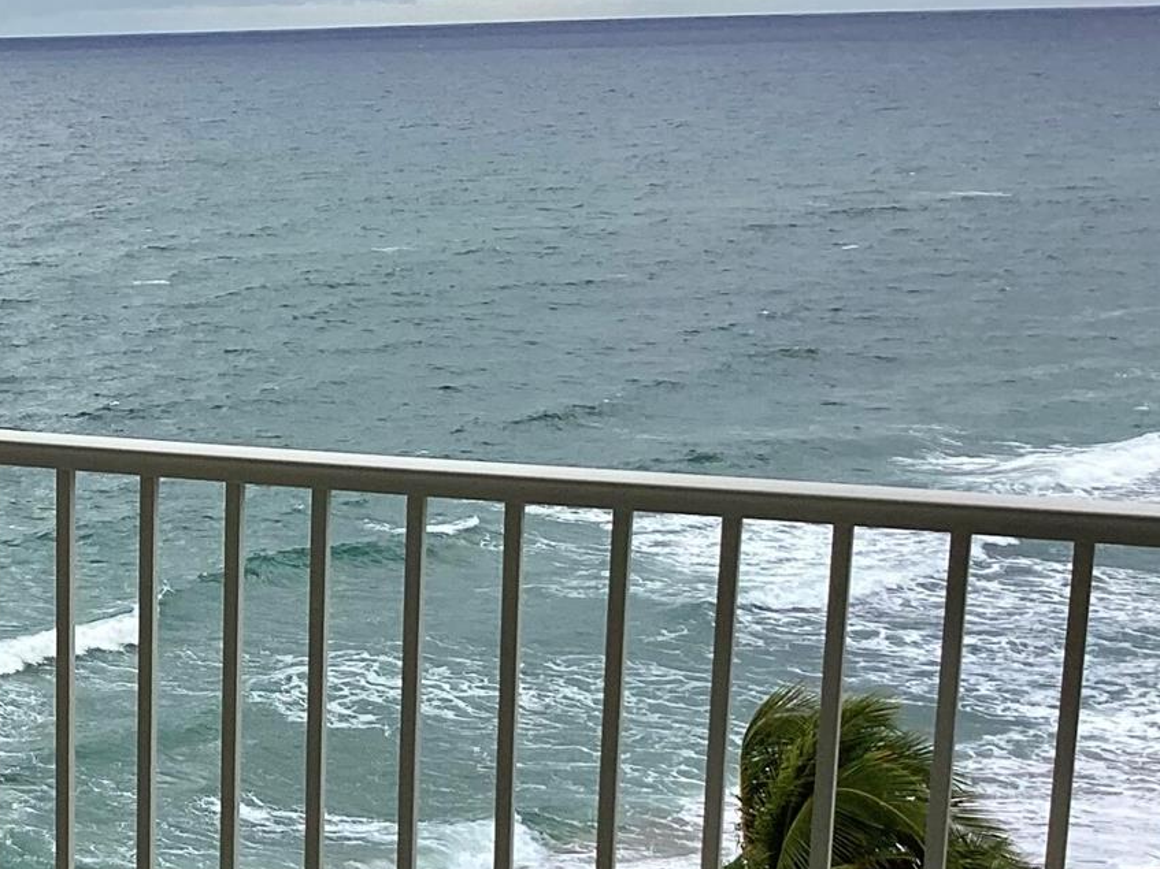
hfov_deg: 24.0
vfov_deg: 19.6
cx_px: -166
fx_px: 2513
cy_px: 599
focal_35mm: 75
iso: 25
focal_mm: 3.3
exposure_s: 1/1314
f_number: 2.4
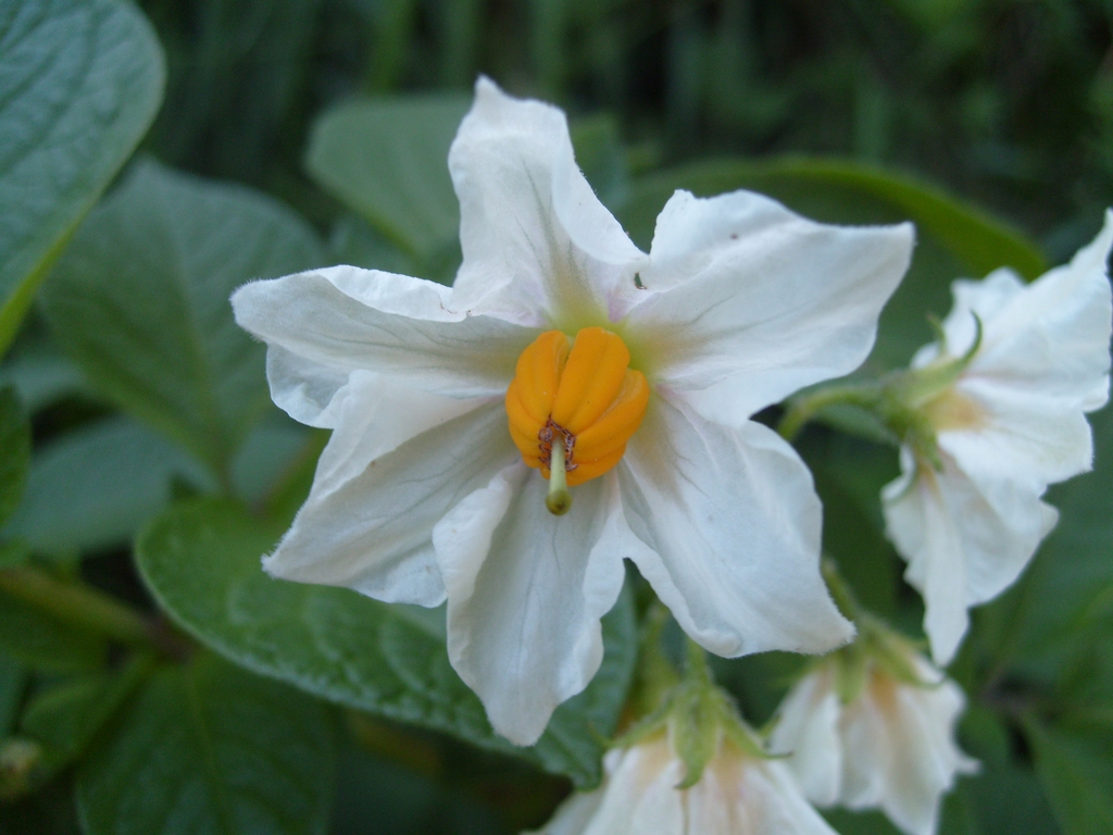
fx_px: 1125
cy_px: 418
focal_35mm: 35
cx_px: 556
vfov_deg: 40.7
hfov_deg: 52.6
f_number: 2.8
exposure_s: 1/125
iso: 80
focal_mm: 5.8
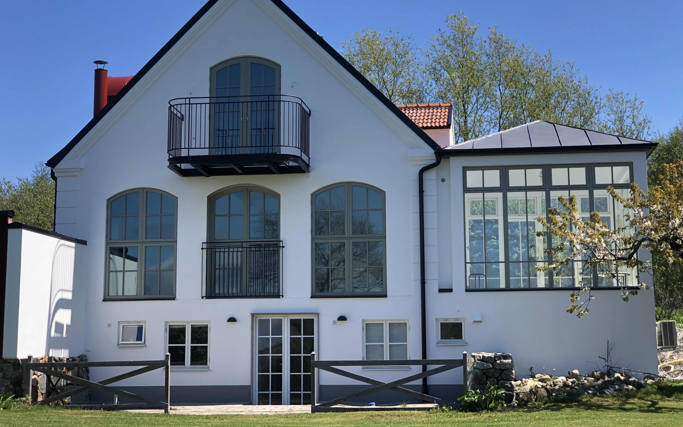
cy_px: 174
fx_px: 1135
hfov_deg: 33.5
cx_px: 339
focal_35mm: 61
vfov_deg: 21.3
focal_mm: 6.6
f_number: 2.8
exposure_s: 1/369
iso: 20
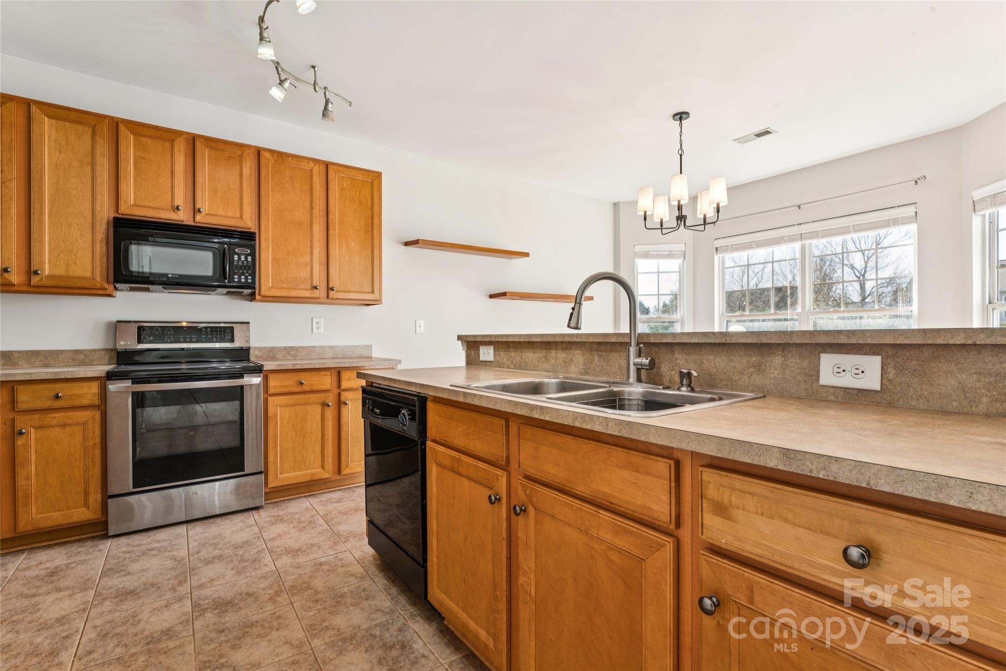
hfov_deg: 94.6
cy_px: 336
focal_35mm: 17
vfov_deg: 71.7
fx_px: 464
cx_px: 503
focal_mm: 16.6
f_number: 13
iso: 100
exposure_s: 1/5
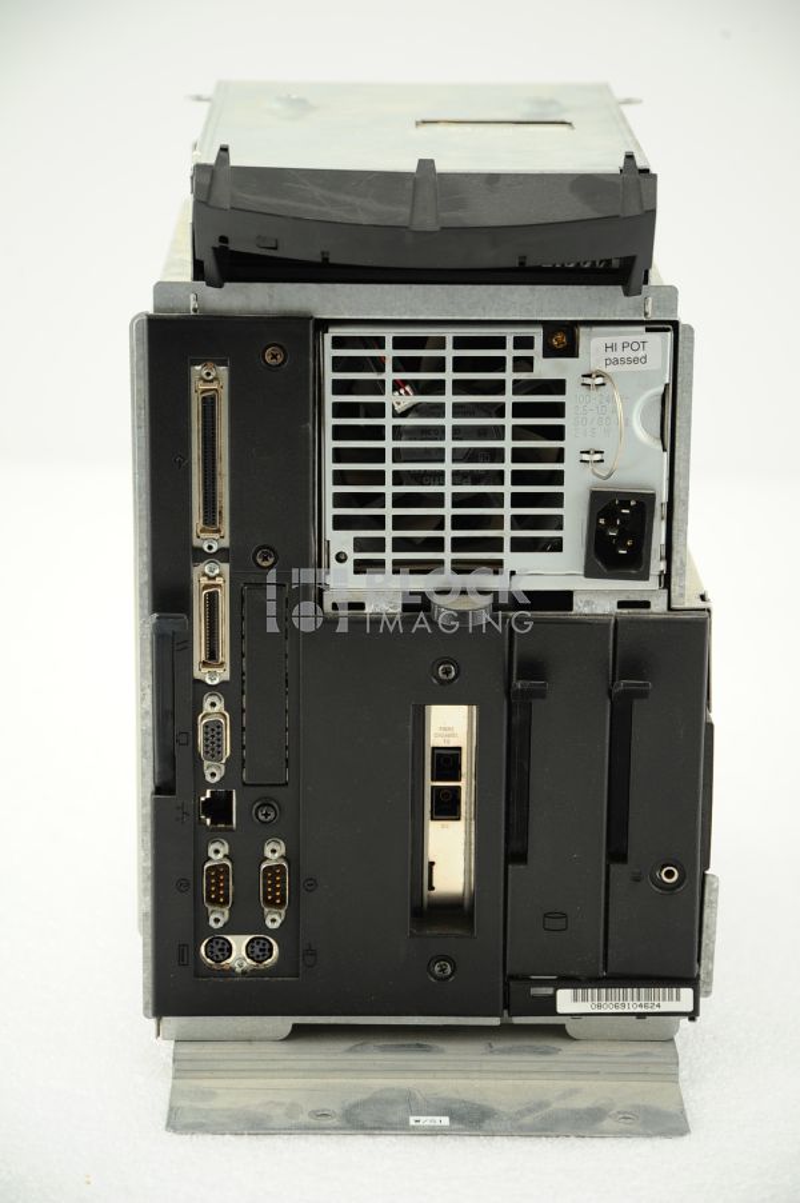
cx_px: 400
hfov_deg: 13.4
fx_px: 3405
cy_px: 602
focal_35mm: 102
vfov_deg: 20.0
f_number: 6.3
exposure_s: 1/100
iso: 800
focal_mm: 102
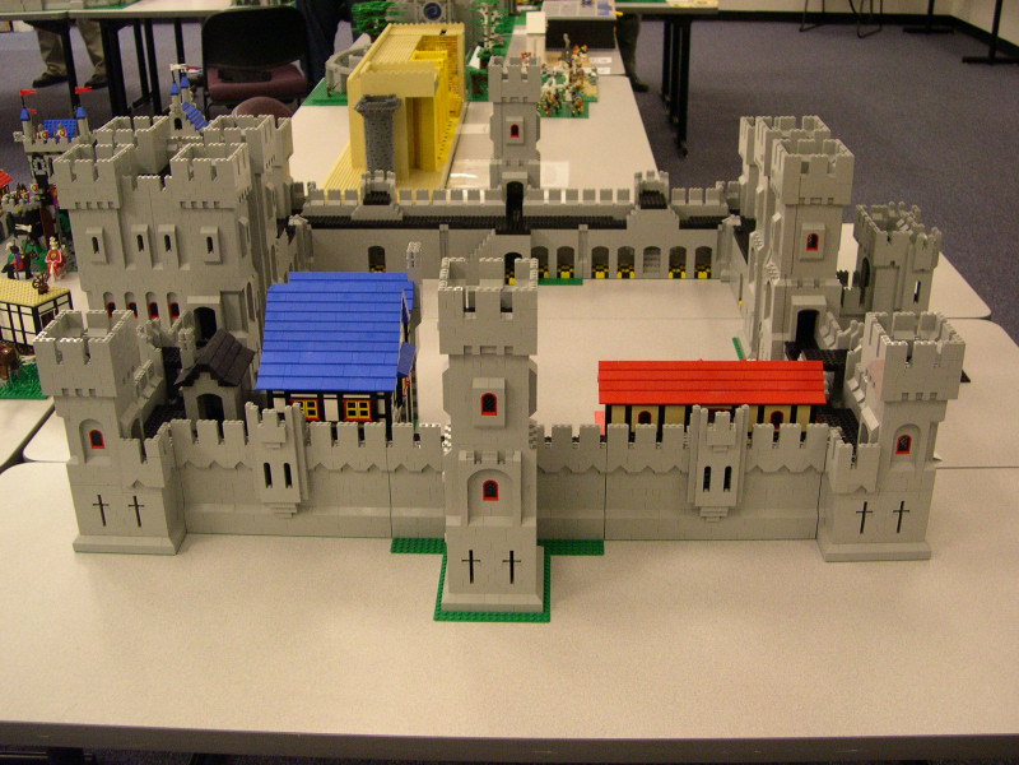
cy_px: 382
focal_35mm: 38
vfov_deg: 37.7
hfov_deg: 49.0
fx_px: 1119
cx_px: 510
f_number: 2.8
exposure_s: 1/18.6
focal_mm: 8
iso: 400
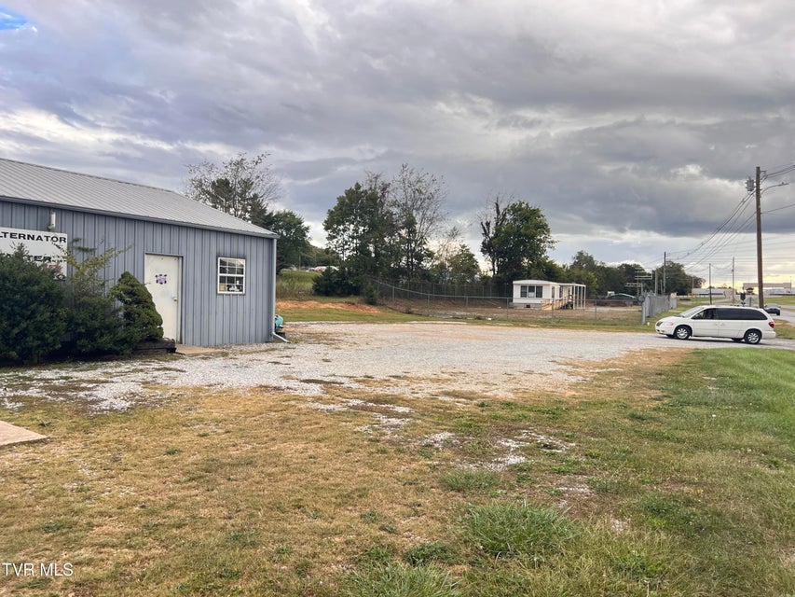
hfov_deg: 67.3
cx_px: 398
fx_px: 597
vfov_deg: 53.1
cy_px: 298
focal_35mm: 26
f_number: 1.5
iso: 50
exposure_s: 1/394
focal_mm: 5.7
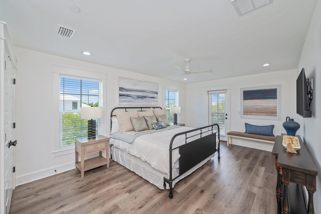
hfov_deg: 104.3
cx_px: 160
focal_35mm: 14
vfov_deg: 81.1
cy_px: 107
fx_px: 125
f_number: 9
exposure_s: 1/40
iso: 200
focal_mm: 14
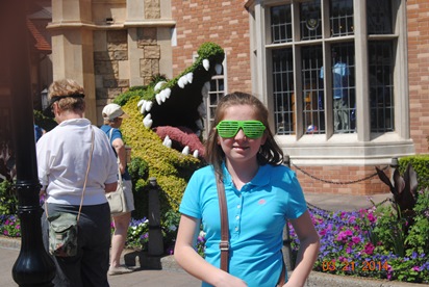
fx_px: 680
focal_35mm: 57
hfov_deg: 35.0
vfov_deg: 23.9
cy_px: 144
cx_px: 214
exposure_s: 1/320
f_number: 9
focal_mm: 38
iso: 100
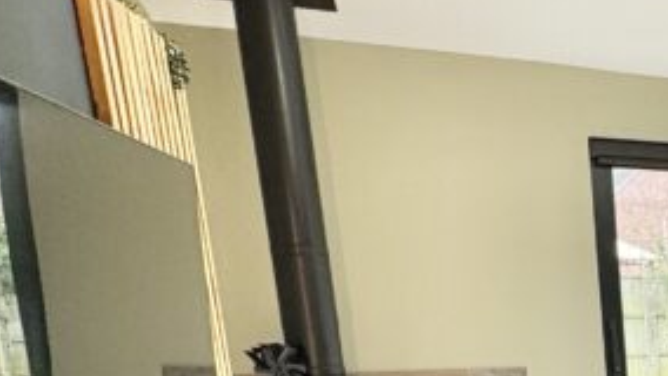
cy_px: 498
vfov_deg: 19.9
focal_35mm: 55
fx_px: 975
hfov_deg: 26.4
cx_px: 1021
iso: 40
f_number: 2.2
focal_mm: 2.22
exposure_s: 1/144
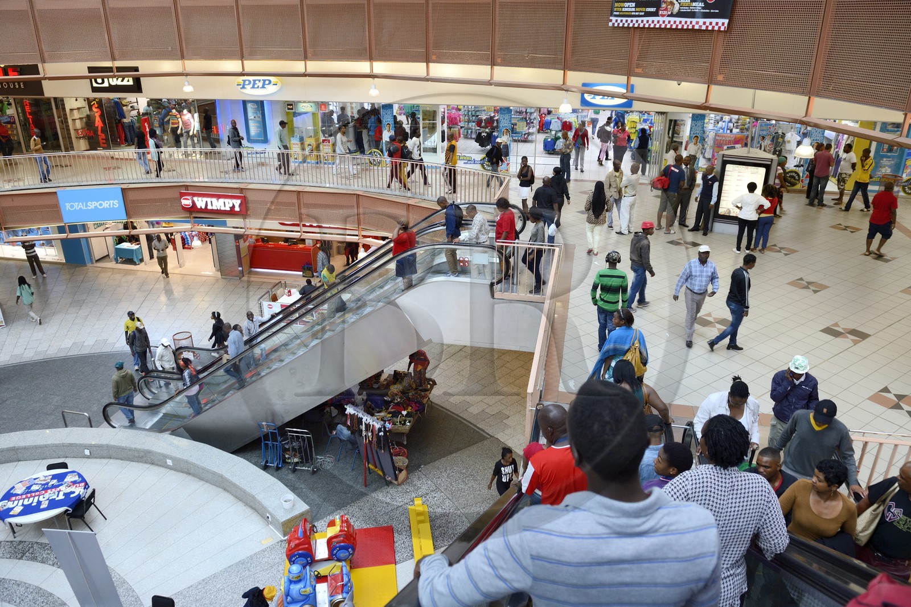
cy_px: 304
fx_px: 607
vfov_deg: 53.1
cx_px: 456
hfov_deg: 73.8
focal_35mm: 24
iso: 800
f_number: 4.5
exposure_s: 1/60
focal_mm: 24
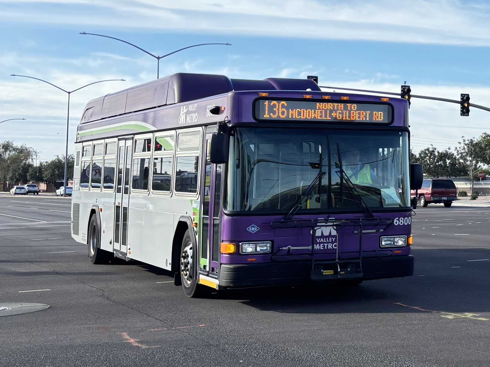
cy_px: 184
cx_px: 245
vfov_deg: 53.1
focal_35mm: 26
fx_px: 368
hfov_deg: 67.3
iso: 50
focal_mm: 5.96
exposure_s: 1/935
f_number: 1.6
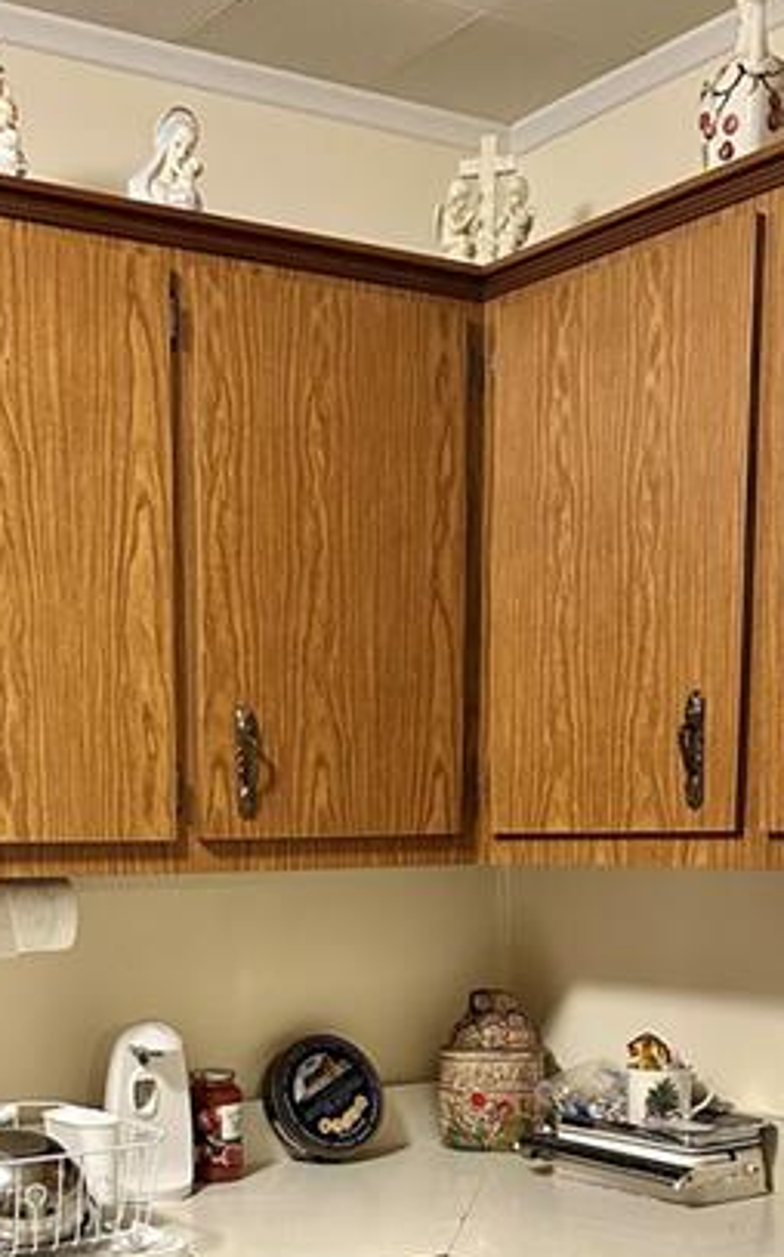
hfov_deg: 24.6
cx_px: 207
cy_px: 1093
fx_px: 1780
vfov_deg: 36.8
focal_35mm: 52
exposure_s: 1/60
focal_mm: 5.7
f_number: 1.5
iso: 500
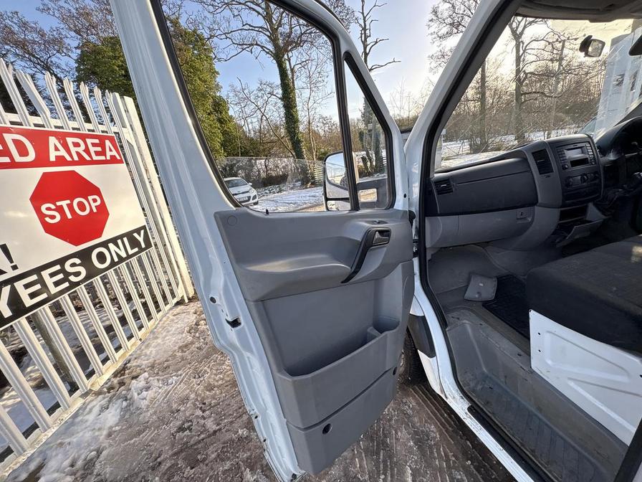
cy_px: 241
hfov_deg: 102.1
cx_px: 321
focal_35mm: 14
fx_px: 260
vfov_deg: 85.7
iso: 50
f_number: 2.2
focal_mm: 2.22
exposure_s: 1/146
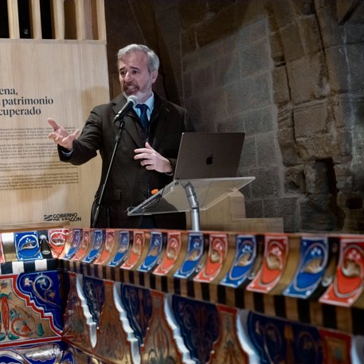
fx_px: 809
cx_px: 179
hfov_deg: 25.4
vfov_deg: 25.4
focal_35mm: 68
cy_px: 182
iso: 6400
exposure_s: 1/100
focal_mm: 53
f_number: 8
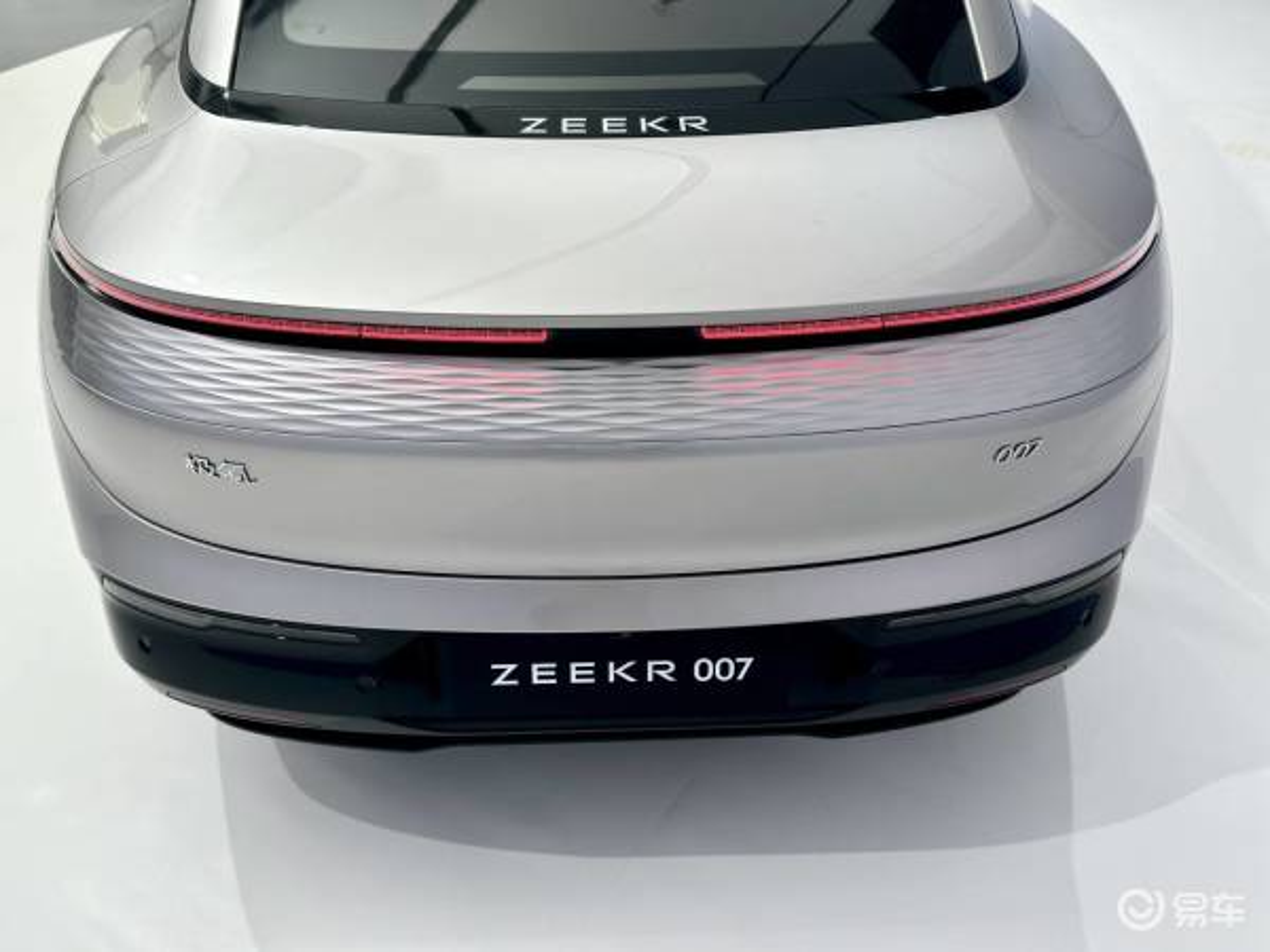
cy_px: 476
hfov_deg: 52.6
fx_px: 1284
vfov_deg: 40.7
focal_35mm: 35
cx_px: 635
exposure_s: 1/158
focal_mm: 6.86
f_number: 1.78
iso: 80
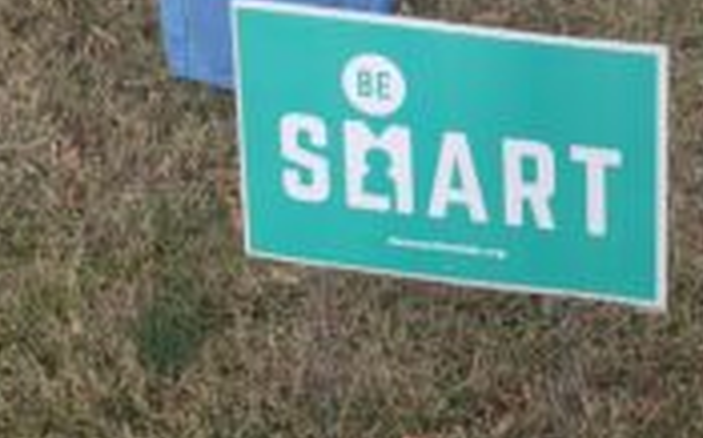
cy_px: -76
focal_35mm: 71
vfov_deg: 17.5
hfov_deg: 28.5
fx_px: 1359
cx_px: 534
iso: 50
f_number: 2.4
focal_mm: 4.3
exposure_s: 1/1412
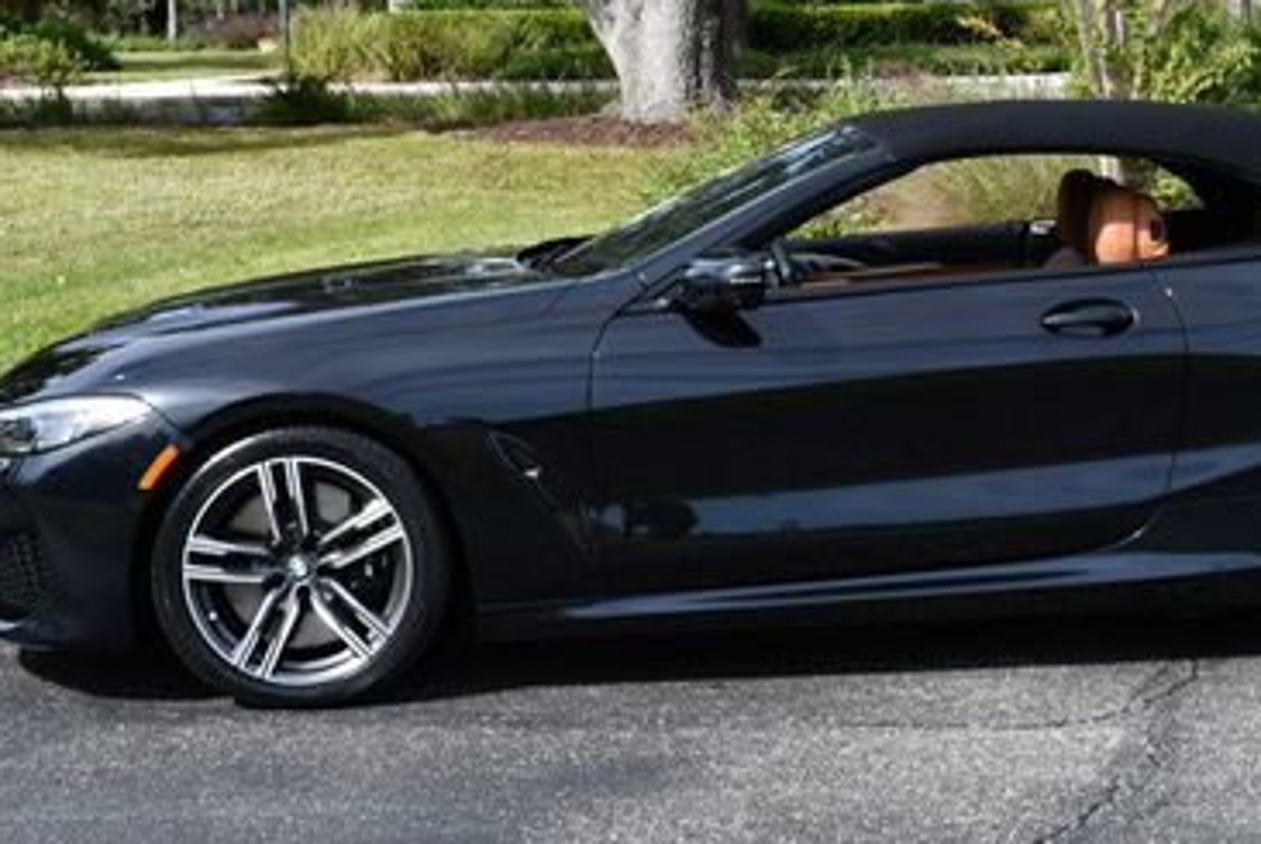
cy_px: 124
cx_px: 896
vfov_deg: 16.1
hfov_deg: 24.0
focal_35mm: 84
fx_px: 2946
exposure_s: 1/250
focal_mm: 24
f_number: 8
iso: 125
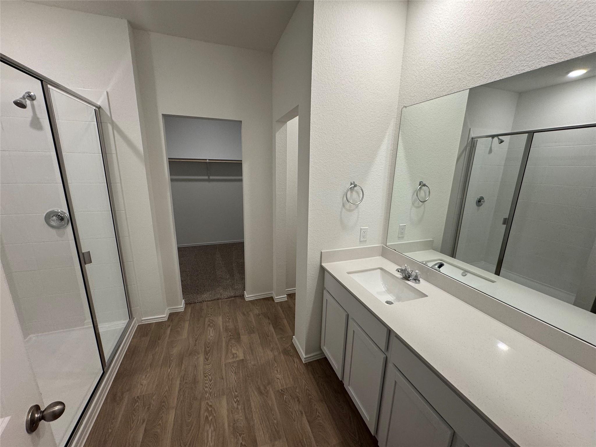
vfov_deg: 85.7
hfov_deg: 102.1
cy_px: 224
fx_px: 241
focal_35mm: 14
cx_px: 298
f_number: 2.2
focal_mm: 2.22
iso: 160
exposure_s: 1/120
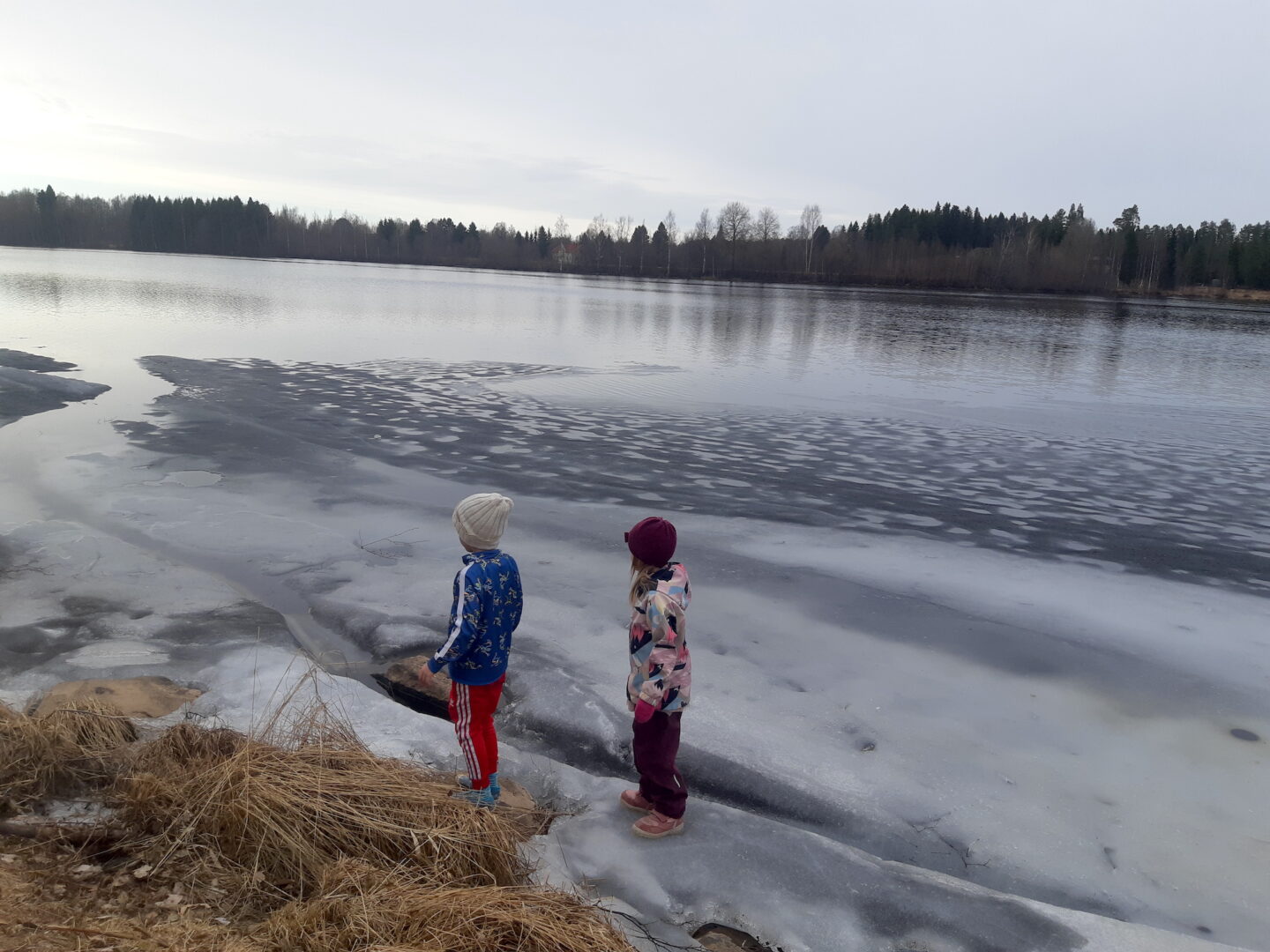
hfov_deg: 67.3
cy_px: 476
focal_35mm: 26
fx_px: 954
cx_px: 635
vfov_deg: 53.1
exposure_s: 1/596
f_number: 1.7
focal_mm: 3.93
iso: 40
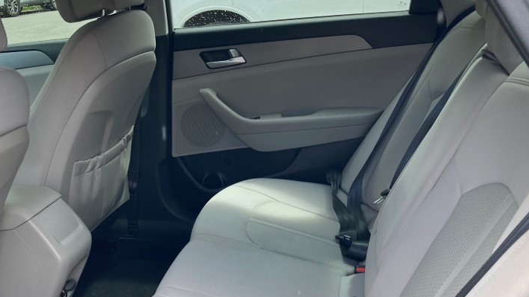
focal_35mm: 44
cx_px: 204
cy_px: 213
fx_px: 617
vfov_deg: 26.8
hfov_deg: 46.1
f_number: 1.8
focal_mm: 3.99
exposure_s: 1/122
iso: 20
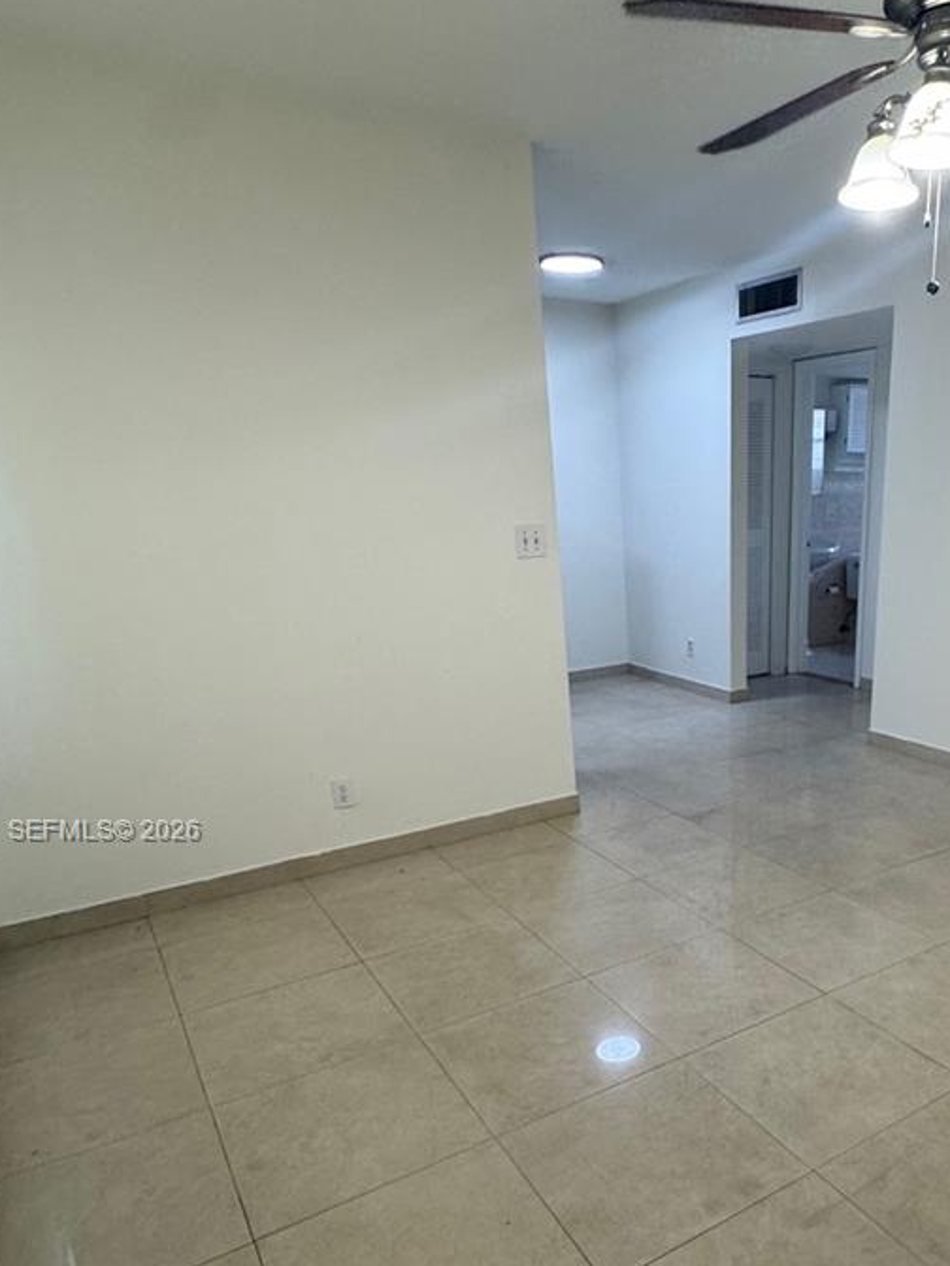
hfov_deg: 52.7
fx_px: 915
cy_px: 833
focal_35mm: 25
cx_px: 699
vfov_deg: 67.7
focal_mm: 2.22
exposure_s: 1/120
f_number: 2.2
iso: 250
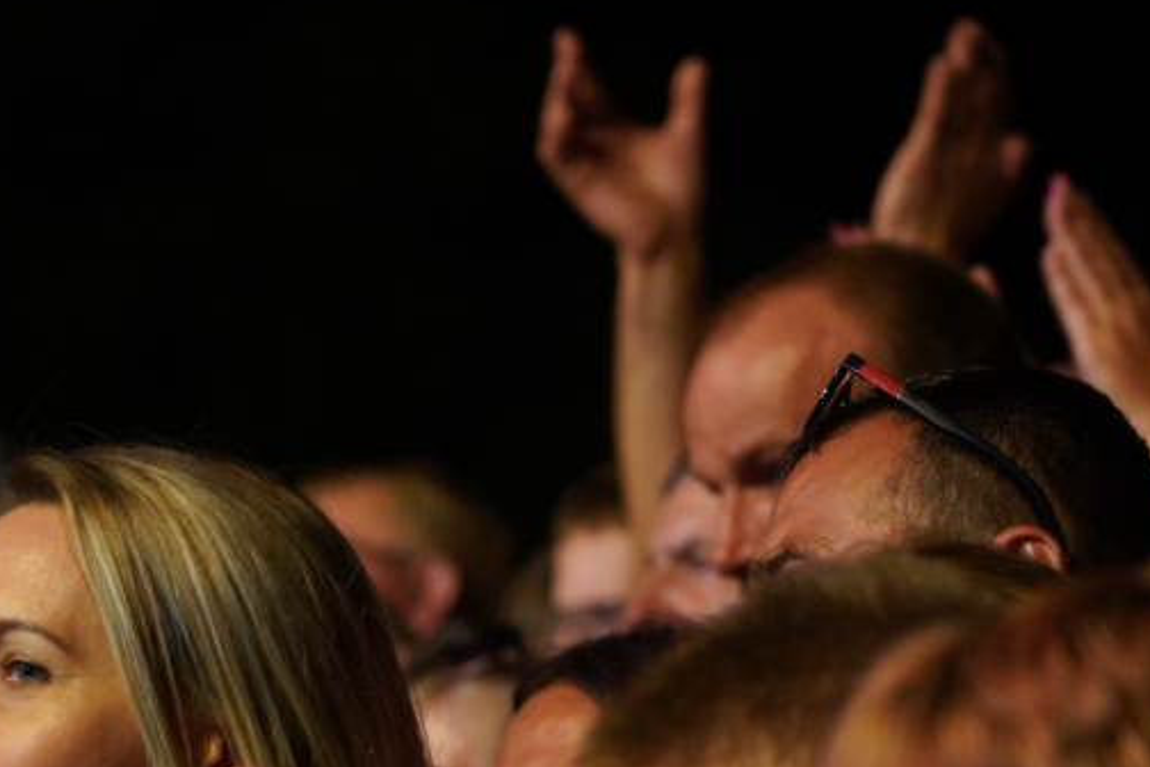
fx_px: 8656
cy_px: 958
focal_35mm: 271
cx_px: -112
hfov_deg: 7.6
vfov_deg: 5.0
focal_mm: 105
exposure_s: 1/100
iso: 2500
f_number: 4
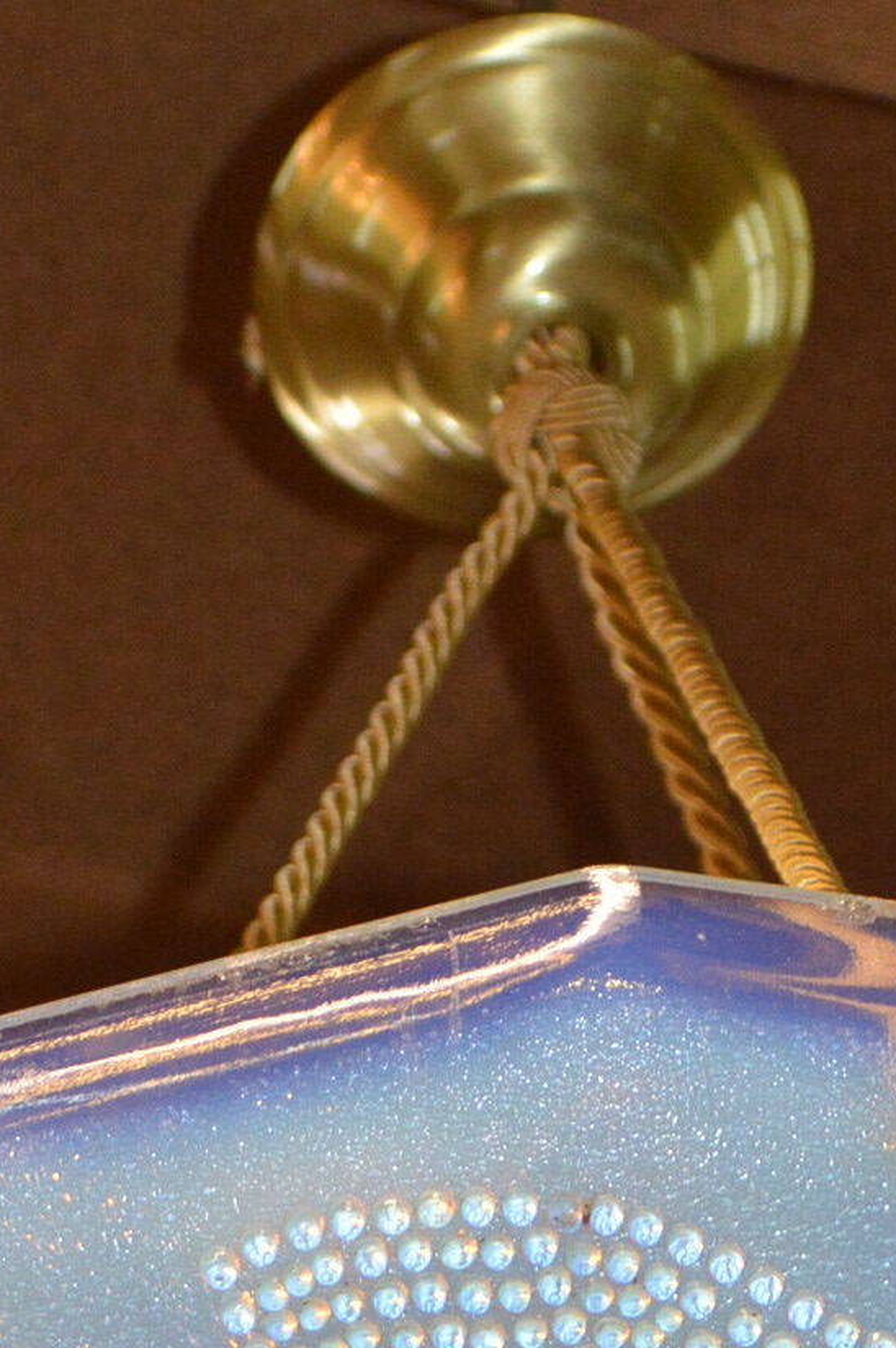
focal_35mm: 208
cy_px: 1191
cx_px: 759
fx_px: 7778
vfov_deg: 9.9
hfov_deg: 6.6
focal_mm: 38
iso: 900
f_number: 5
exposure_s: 1/60
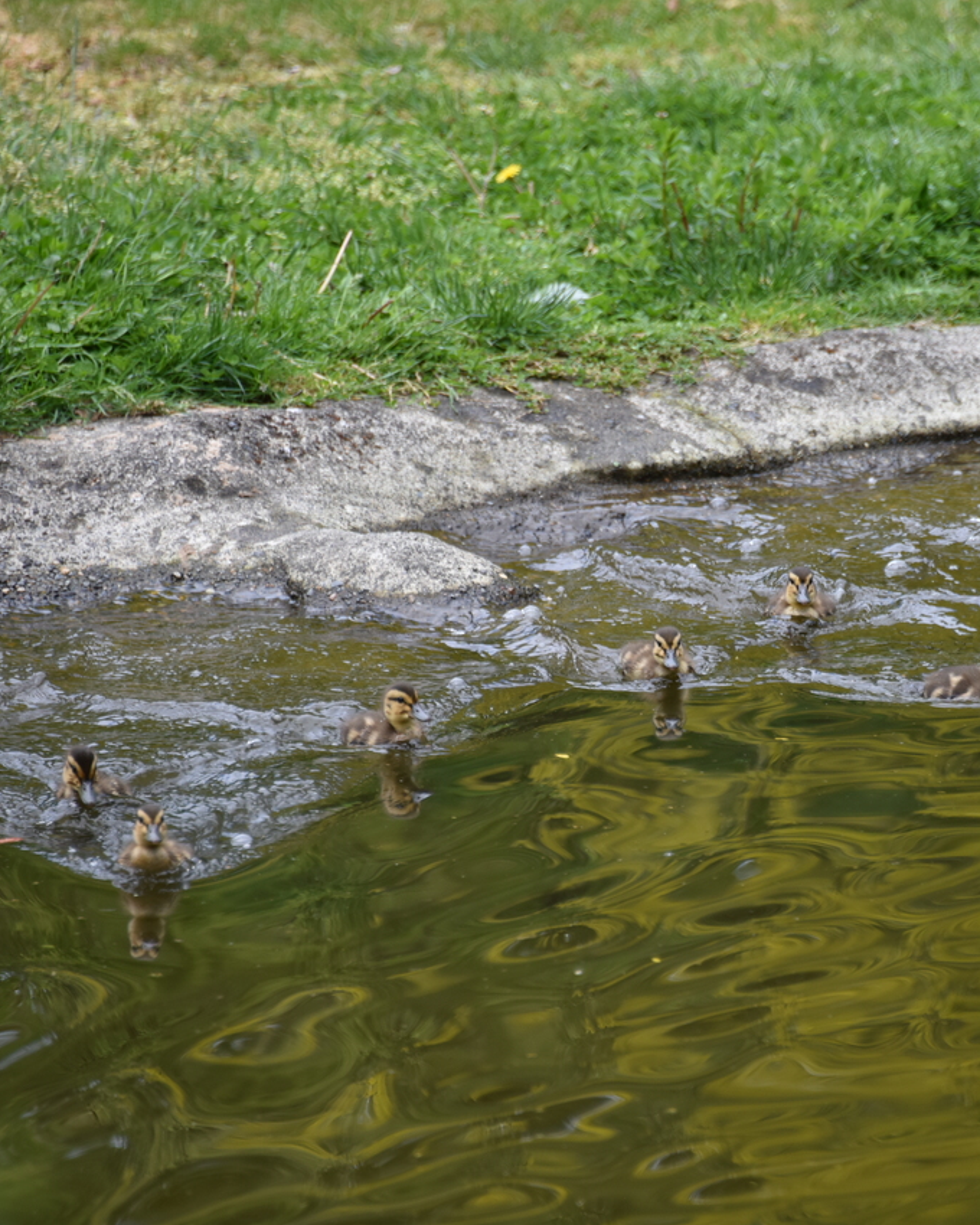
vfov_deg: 4.6
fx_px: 15372
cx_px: 689
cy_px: 612
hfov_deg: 3.7
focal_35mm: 424
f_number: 5.6
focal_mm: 300
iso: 450
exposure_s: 1/640
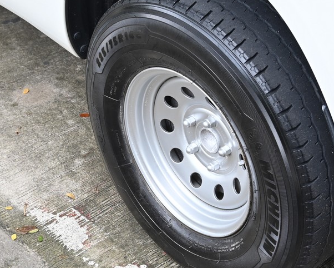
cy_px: 153
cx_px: 187
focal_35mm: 84
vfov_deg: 18.3
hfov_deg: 22.7
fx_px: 831
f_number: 6.7
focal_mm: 33
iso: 200
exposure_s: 1/125
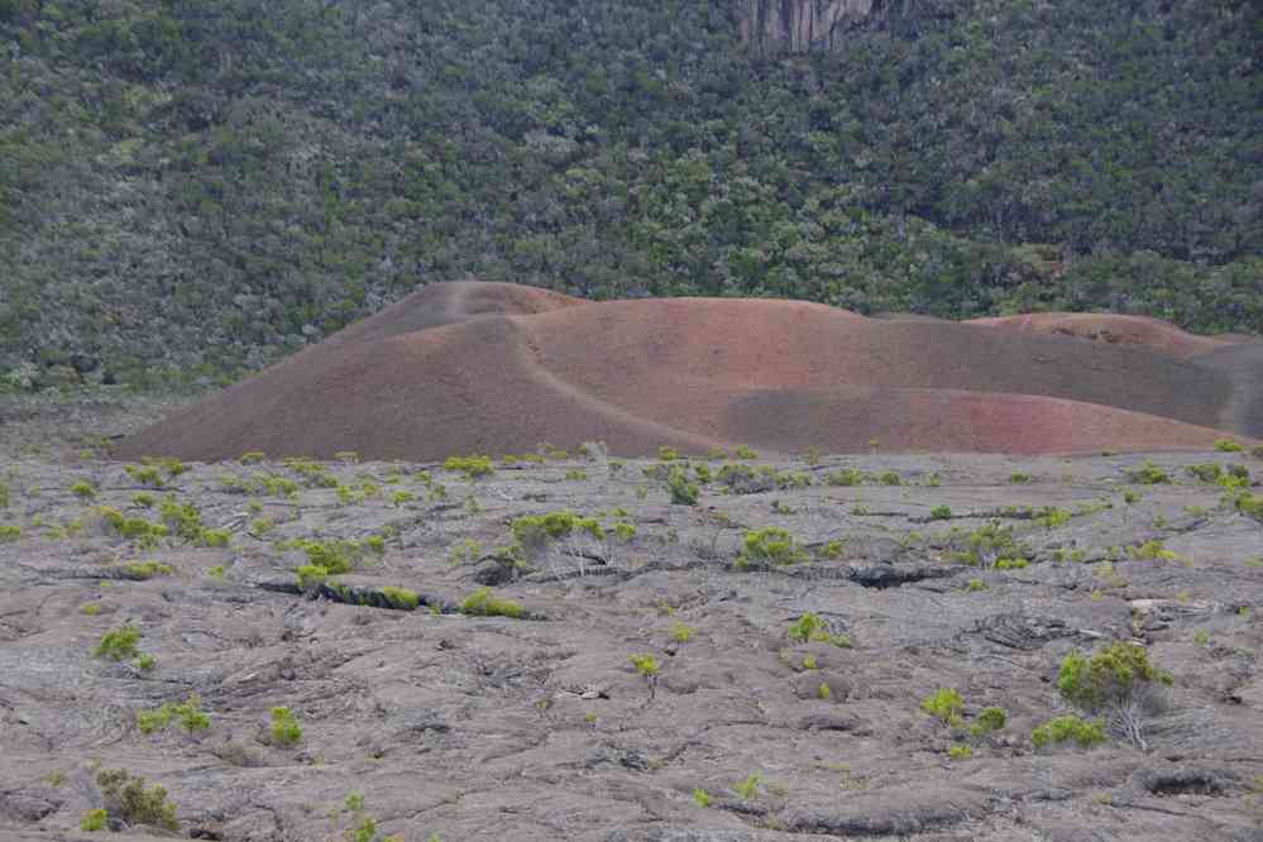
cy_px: 421
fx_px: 2894
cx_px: 632
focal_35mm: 82
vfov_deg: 16.6
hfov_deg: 24.6
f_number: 8
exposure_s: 1/100
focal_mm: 55
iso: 800
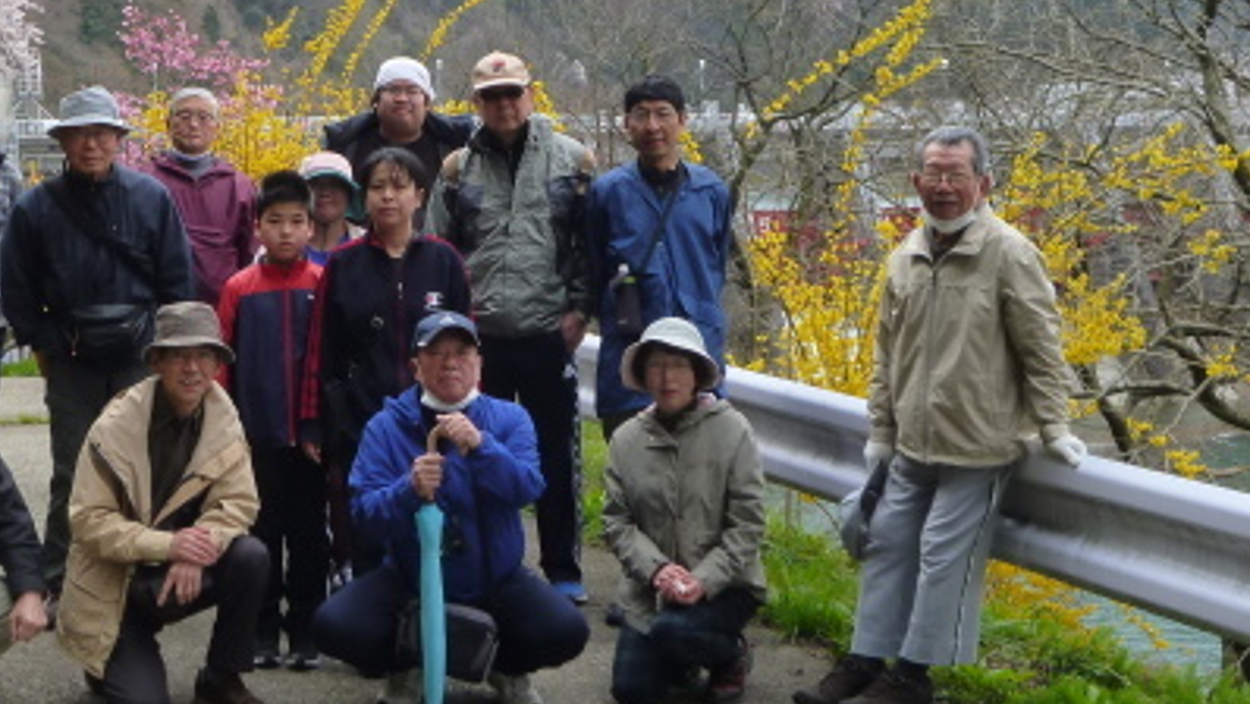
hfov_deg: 31.1
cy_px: 113
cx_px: 396
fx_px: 2221
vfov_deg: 17.8
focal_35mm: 67
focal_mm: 6.3
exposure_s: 1/100
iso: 125
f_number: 4
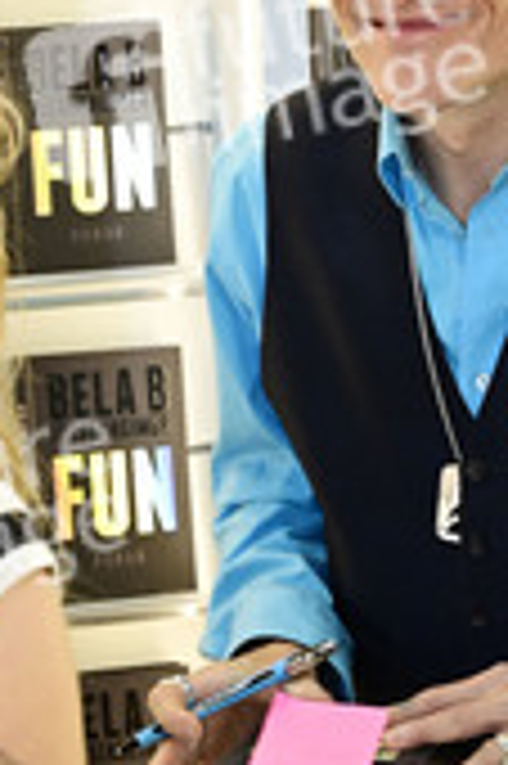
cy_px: 302
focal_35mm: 165
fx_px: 3499
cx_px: 387
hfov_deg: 8.3
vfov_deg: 12.5
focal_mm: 70
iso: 1600
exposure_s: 1/200
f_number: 5
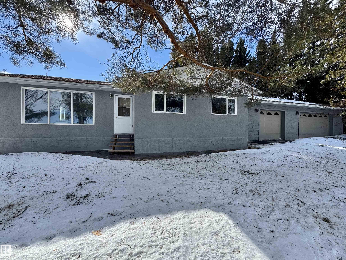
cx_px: 173
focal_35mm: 14
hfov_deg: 102.1
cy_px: 130
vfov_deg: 85.7
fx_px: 140
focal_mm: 2.22
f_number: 2.2
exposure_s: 1/779
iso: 40
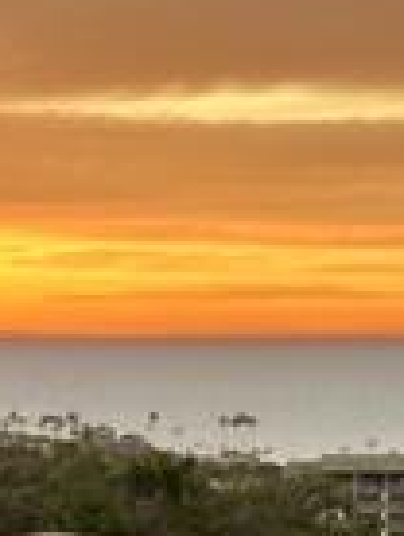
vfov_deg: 8.6
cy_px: 940
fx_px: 3444
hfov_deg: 6.7
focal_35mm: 222
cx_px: 105
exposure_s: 1/117
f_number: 1.78
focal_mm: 6.86
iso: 80
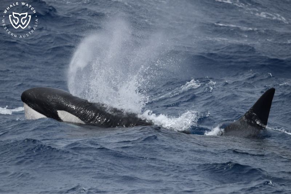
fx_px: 4041
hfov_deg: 4.1
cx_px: 146
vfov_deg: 2.7
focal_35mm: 500
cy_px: 97
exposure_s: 1/8000
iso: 720
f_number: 6.3
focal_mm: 500
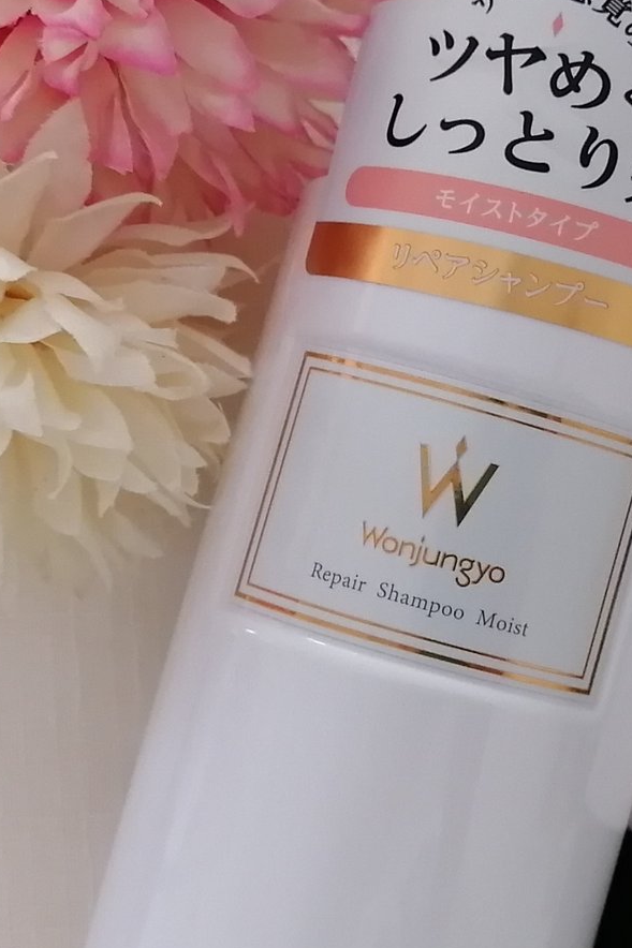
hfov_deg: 21.8
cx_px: 552
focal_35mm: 61
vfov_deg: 32.9
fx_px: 1607
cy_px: 431
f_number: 1.8
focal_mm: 3.62
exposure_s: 1/33.3
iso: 160
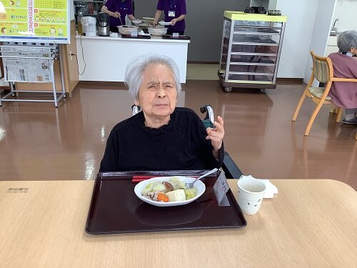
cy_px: 134
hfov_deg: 58.4
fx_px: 320
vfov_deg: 45.4
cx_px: 178
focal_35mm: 31
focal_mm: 3.3
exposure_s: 1/50
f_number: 2.4
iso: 50
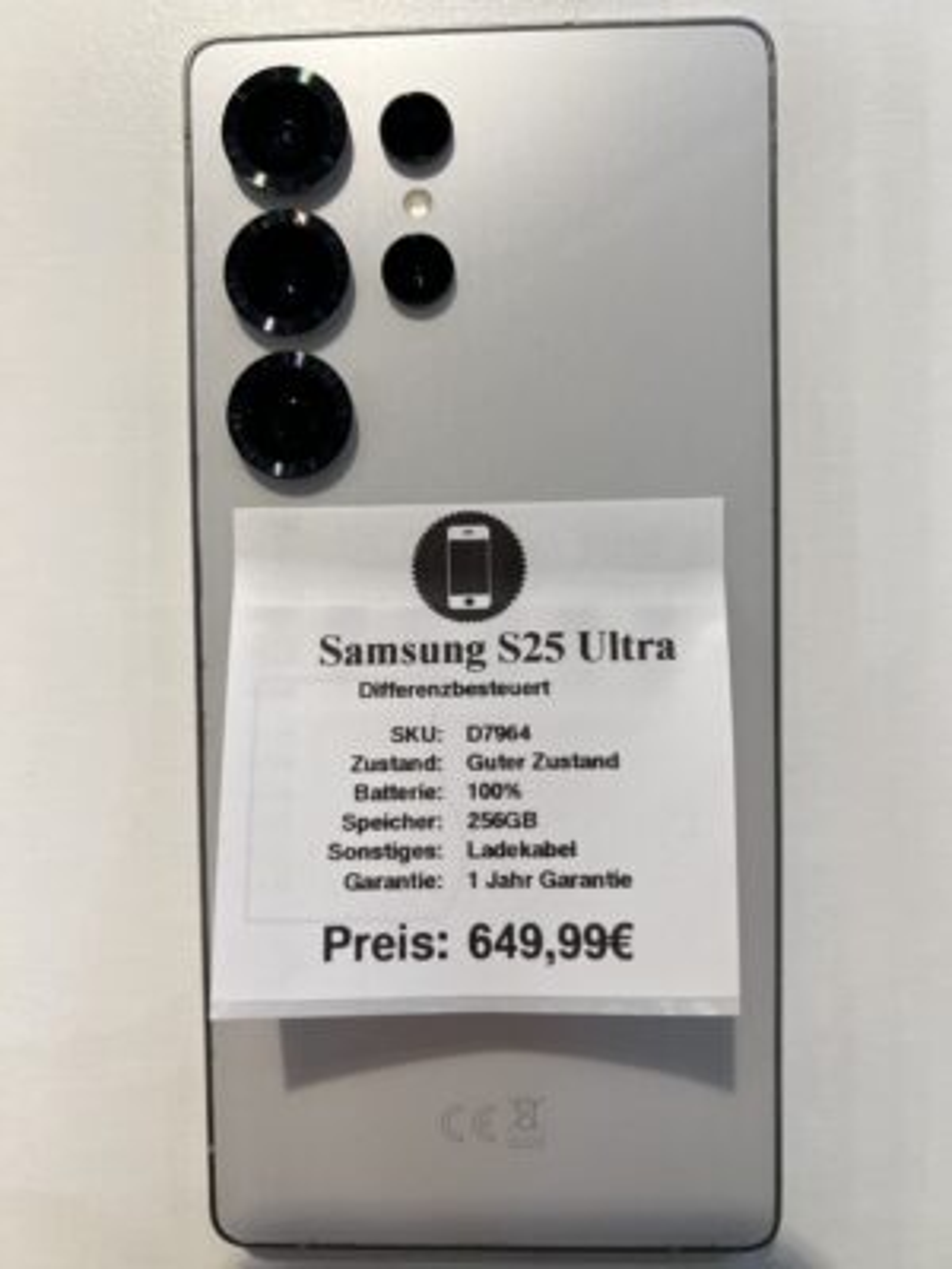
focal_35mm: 26
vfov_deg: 67.3
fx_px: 953
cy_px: 634
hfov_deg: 53.1
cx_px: 476
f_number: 1.5
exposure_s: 1/139
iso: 32
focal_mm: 5.7
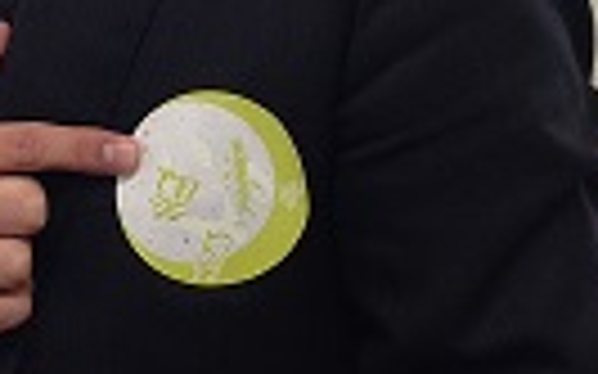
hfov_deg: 19.1
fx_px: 1743
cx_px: 54
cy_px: 9
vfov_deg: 12.1
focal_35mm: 107
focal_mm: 4.12
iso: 64
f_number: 2.4
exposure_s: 1/40
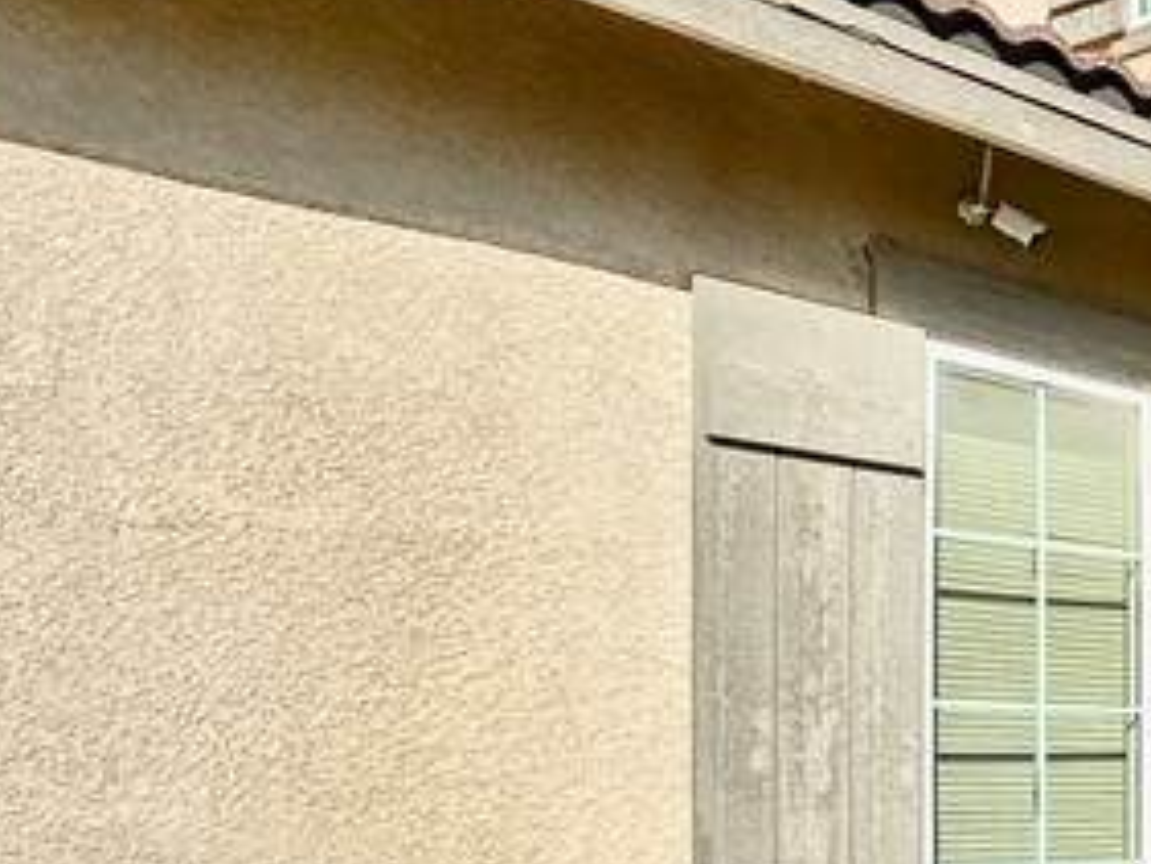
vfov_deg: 27.5
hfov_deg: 25.2
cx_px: 1843
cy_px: 790
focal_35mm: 51
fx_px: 1697
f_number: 2.2
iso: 50
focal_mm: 2.22
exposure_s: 1/2451
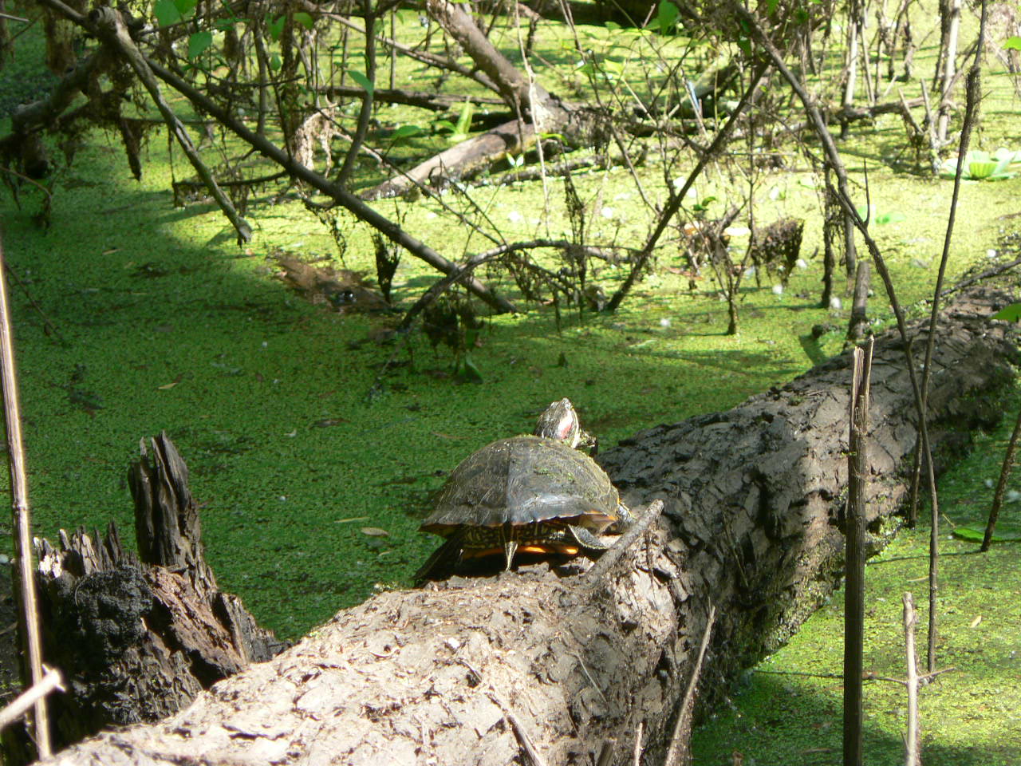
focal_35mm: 260
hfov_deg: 7.6
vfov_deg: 5.7
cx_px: 510
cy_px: 383
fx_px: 7669
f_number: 3.3
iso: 100
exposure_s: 1/160
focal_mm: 43.3
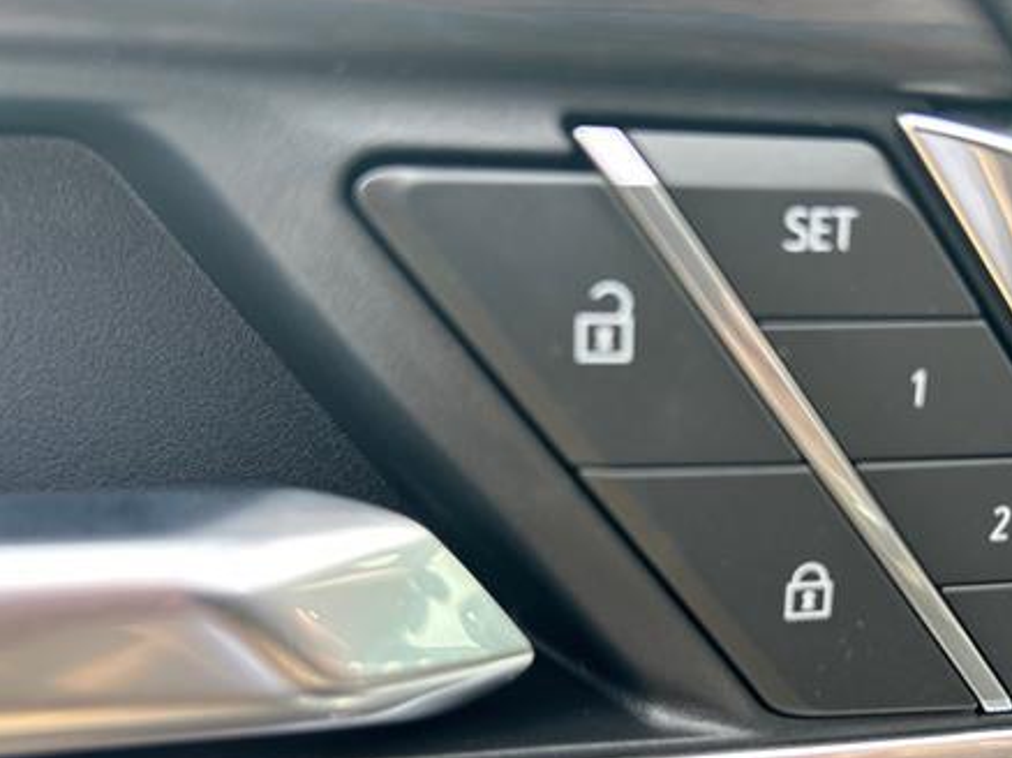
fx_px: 1110
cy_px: 532
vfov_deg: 37.1
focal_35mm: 38
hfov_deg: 48.1
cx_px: 684
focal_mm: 5.7
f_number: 1.5
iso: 40
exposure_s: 1/142
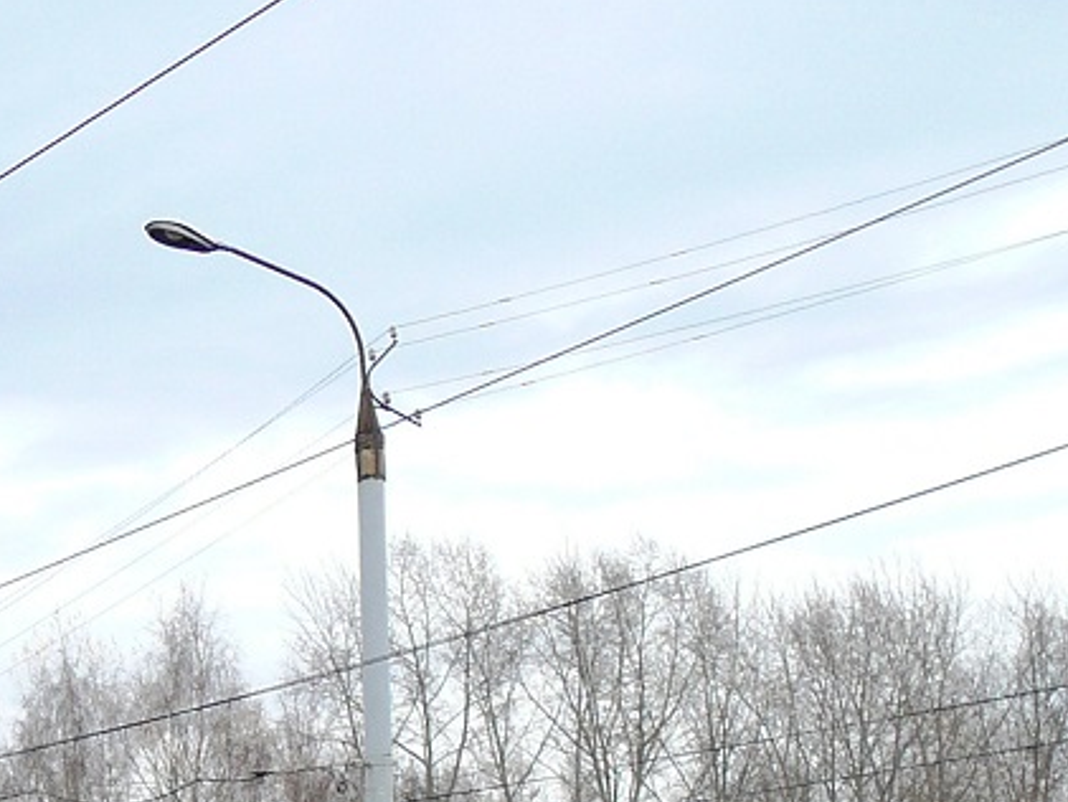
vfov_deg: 12.2
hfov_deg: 16.1
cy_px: 962
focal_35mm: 119
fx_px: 3673
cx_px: -117
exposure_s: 1/125
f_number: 3.3
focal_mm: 7
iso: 100
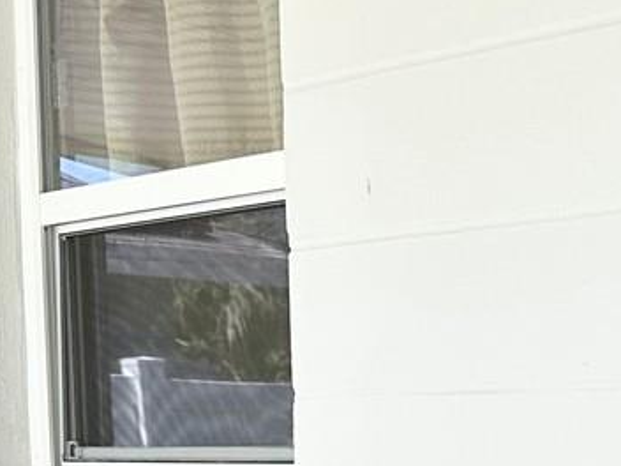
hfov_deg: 17.2
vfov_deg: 13.1
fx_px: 1955
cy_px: 628
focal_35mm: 109
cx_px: 752
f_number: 1.78
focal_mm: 6.86
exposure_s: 1/910
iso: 80
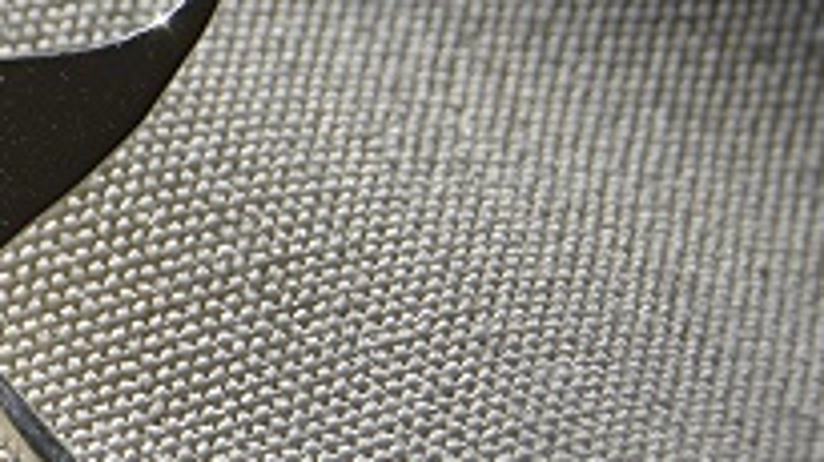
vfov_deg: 2.7
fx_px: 9930
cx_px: -297
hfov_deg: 4.7
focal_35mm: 455
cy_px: 197
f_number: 8
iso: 200
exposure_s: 1/640
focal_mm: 55
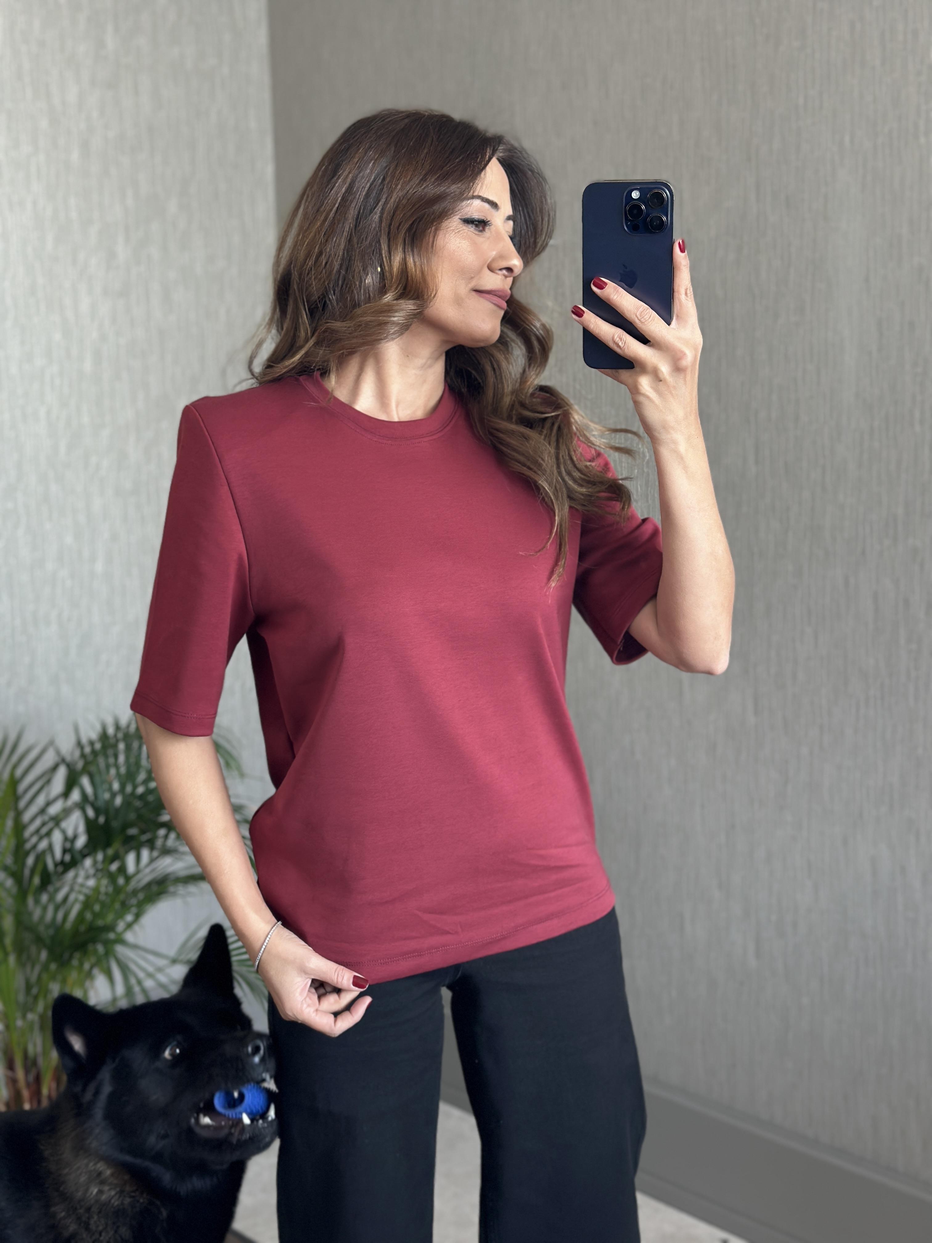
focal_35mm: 48
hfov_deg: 30.3
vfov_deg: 39.7
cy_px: 622
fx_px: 1723
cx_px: 466
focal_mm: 6.86
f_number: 1.78
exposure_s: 1/102
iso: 125
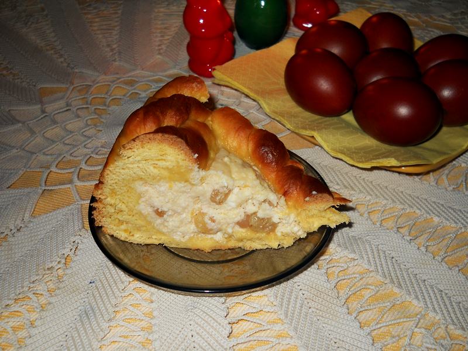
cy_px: 176
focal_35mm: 41
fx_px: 554
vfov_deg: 35.1
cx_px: 234
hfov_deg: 45.8
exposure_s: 1/30
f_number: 5.5
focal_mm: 6.72
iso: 80
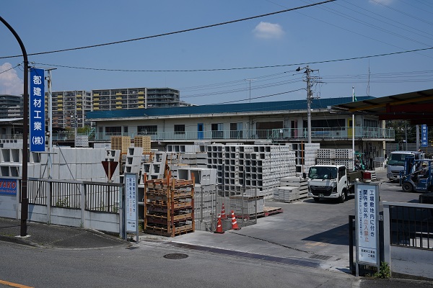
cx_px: 216
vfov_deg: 31.9
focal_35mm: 42
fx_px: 505
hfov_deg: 46.4
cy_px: 144
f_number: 11
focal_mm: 42
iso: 100
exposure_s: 1/250
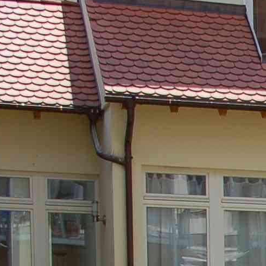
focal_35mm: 196
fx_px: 1701
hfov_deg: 8.3
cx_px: 601
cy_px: 531
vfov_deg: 8.5
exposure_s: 1/320
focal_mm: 25
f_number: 9
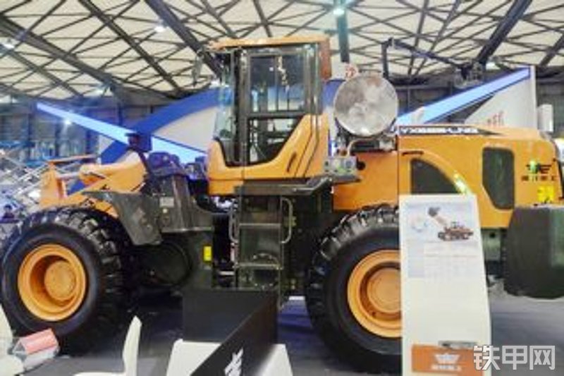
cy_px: 188
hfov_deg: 67.4
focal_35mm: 27
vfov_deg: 47.9
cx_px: 282
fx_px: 423
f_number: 5
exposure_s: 1/100
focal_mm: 18
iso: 500
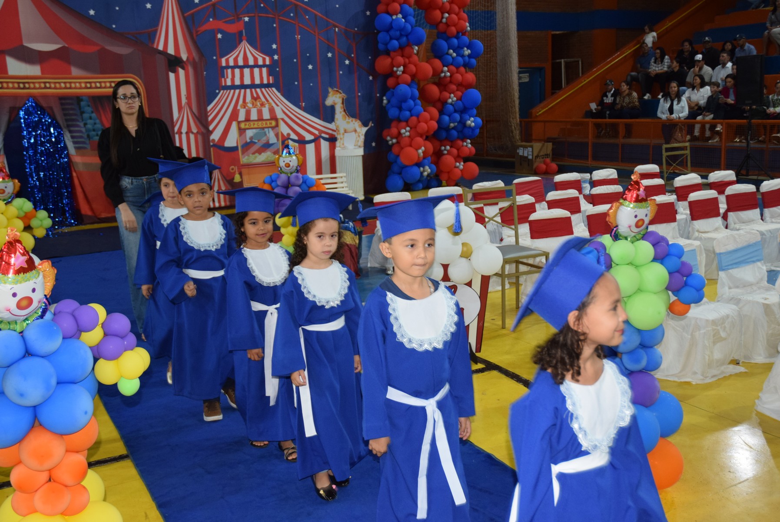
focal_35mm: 36
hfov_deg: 53.1
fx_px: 781
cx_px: 390
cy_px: 261
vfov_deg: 36.9
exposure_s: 1/60
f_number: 3.8
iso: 1100
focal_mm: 24
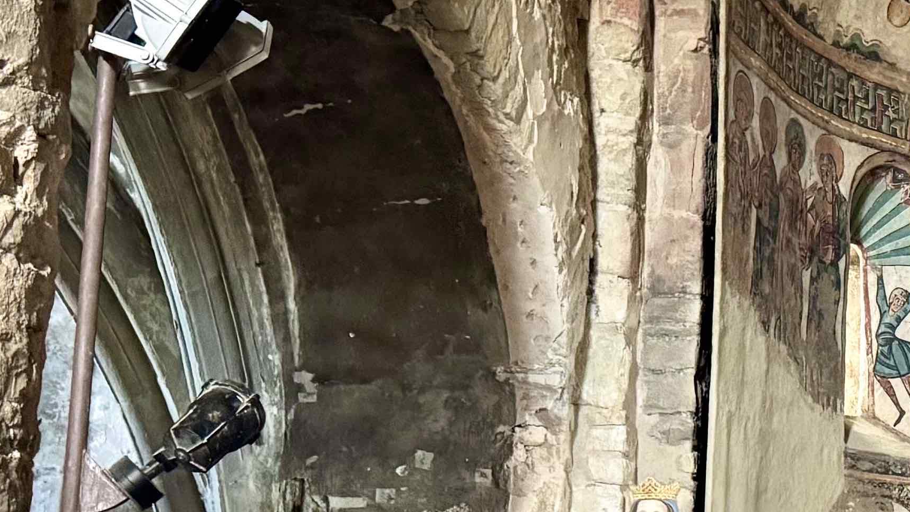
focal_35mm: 84
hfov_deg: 22.6
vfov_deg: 14.4
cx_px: 1180
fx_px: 2027
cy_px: 277
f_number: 1.78
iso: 1000
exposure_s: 1/40
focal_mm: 6.76
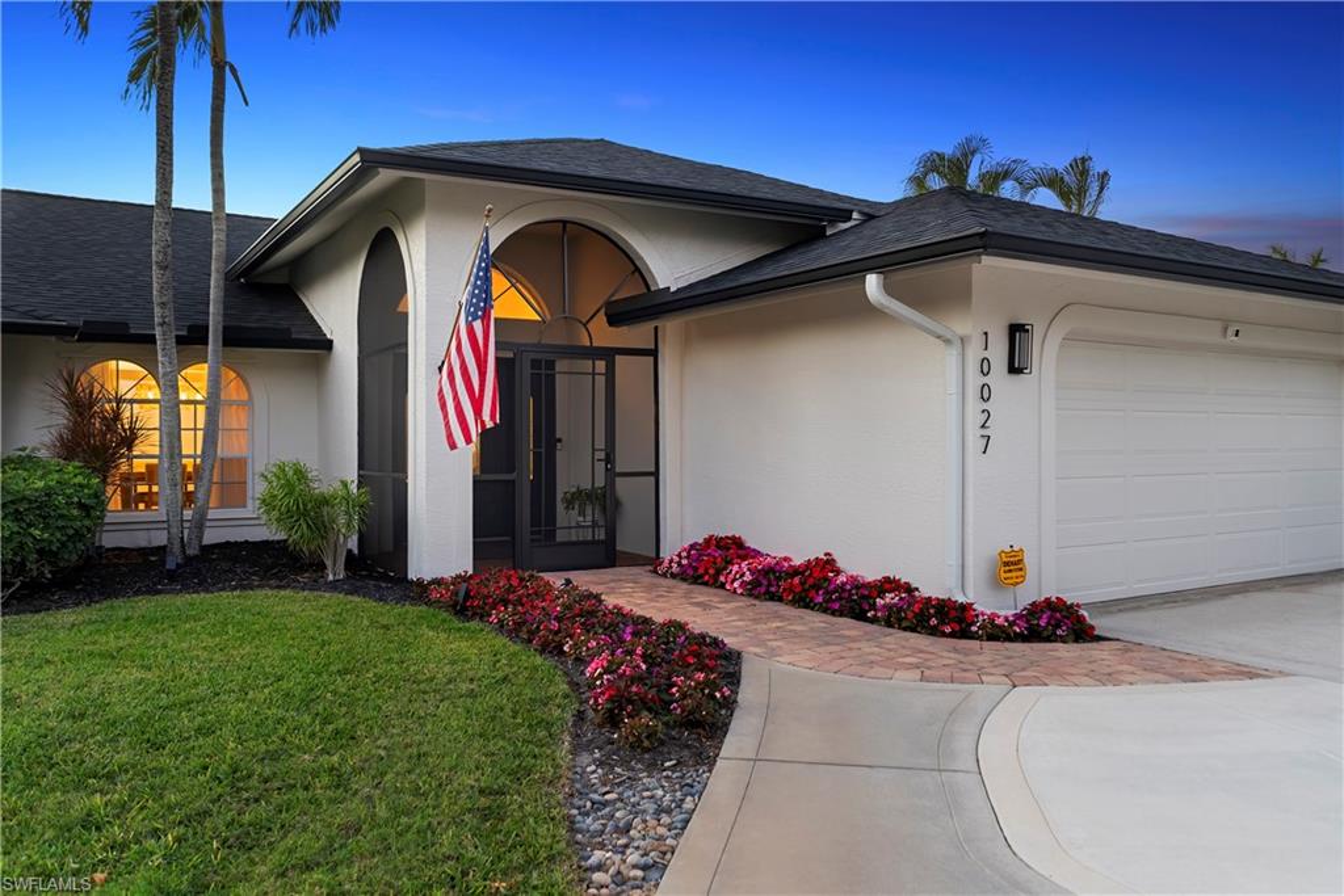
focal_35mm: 28
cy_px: 448
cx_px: 672
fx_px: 1045
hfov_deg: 65.5
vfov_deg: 46.4
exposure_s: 1/25
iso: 2000
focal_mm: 28
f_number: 4
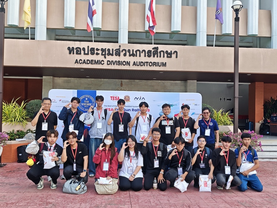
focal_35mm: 35
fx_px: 280
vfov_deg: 40.7
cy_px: 104
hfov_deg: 52.6
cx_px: 138
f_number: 1.62
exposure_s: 1/630
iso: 50
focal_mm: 6.55
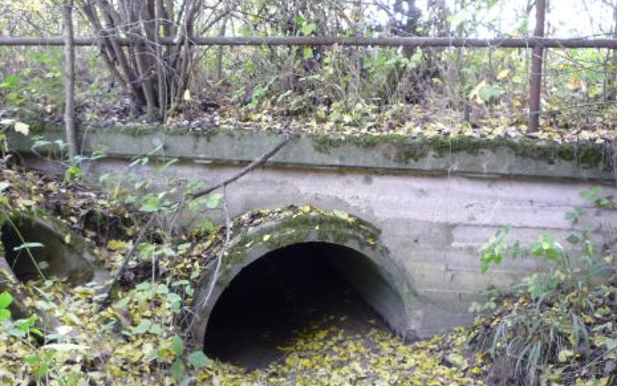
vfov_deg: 36.3
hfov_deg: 55.3
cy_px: 192
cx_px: 305
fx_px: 589
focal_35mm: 35
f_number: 3.3
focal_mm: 5.2
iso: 250
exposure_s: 1/30
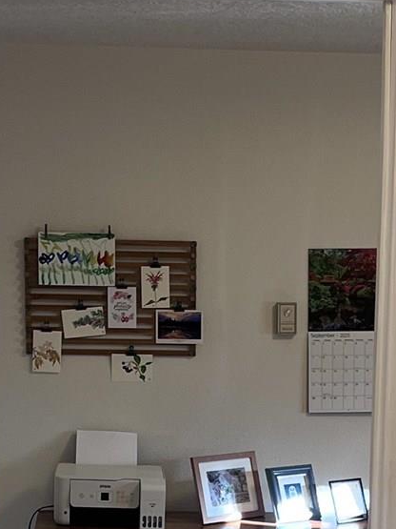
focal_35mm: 108
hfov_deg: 13.7
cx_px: 250
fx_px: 1648
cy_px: 522
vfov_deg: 17.8
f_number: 1.5
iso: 80
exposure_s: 1/60
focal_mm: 5.7
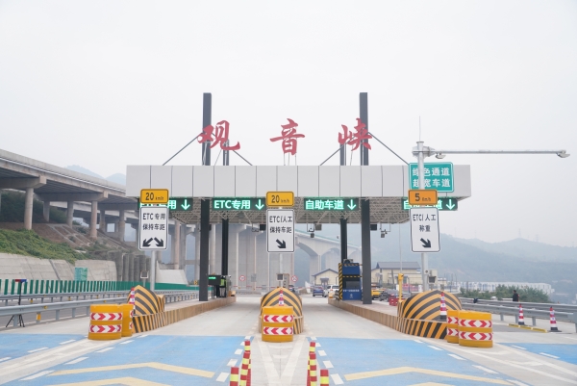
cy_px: 193
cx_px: 288
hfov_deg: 57.2
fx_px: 529
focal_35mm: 33
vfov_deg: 40.0
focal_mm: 33
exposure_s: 1/200
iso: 500
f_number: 4
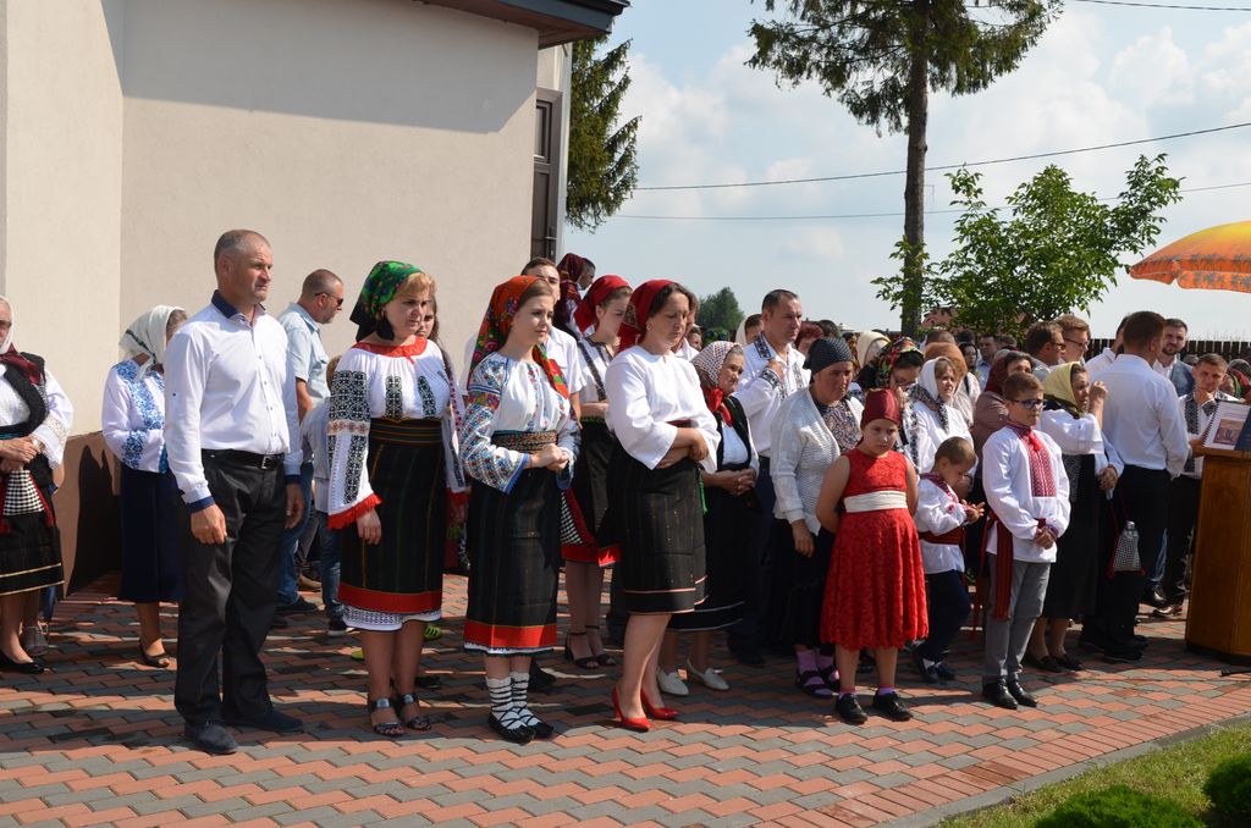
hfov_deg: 53.2
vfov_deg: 36.7
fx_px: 1248
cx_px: 626
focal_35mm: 36
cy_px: 414
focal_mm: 24
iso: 100
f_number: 8
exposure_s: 1/200
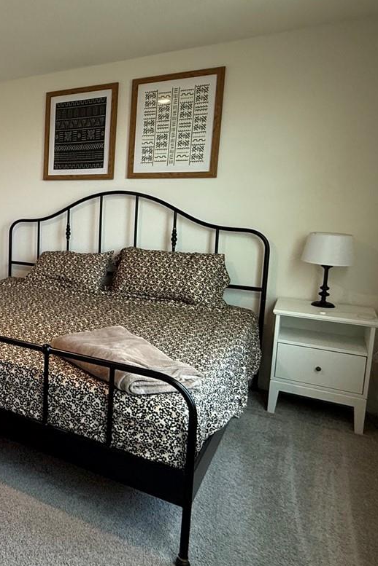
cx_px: -74
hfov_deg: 34.8
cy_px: 248
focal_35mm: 30
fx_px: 472
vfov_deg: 61.7
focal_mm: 2.22
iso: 200
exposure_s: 1/60
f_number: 2.2
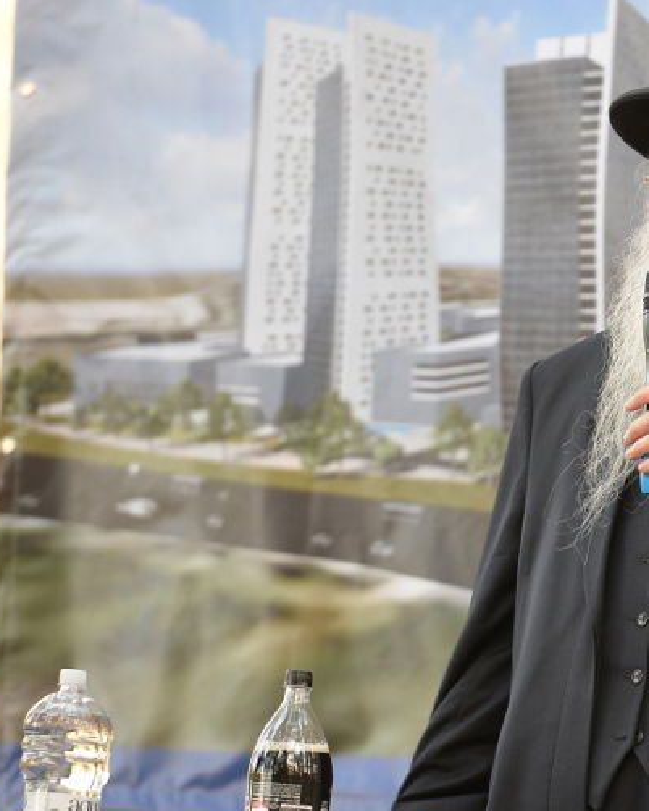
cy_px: 342
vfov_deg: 5.0
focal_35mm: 383
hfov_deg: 4.0
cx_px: 726
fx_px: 9190
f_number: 4
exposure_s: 1/200
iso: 640
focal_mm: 200
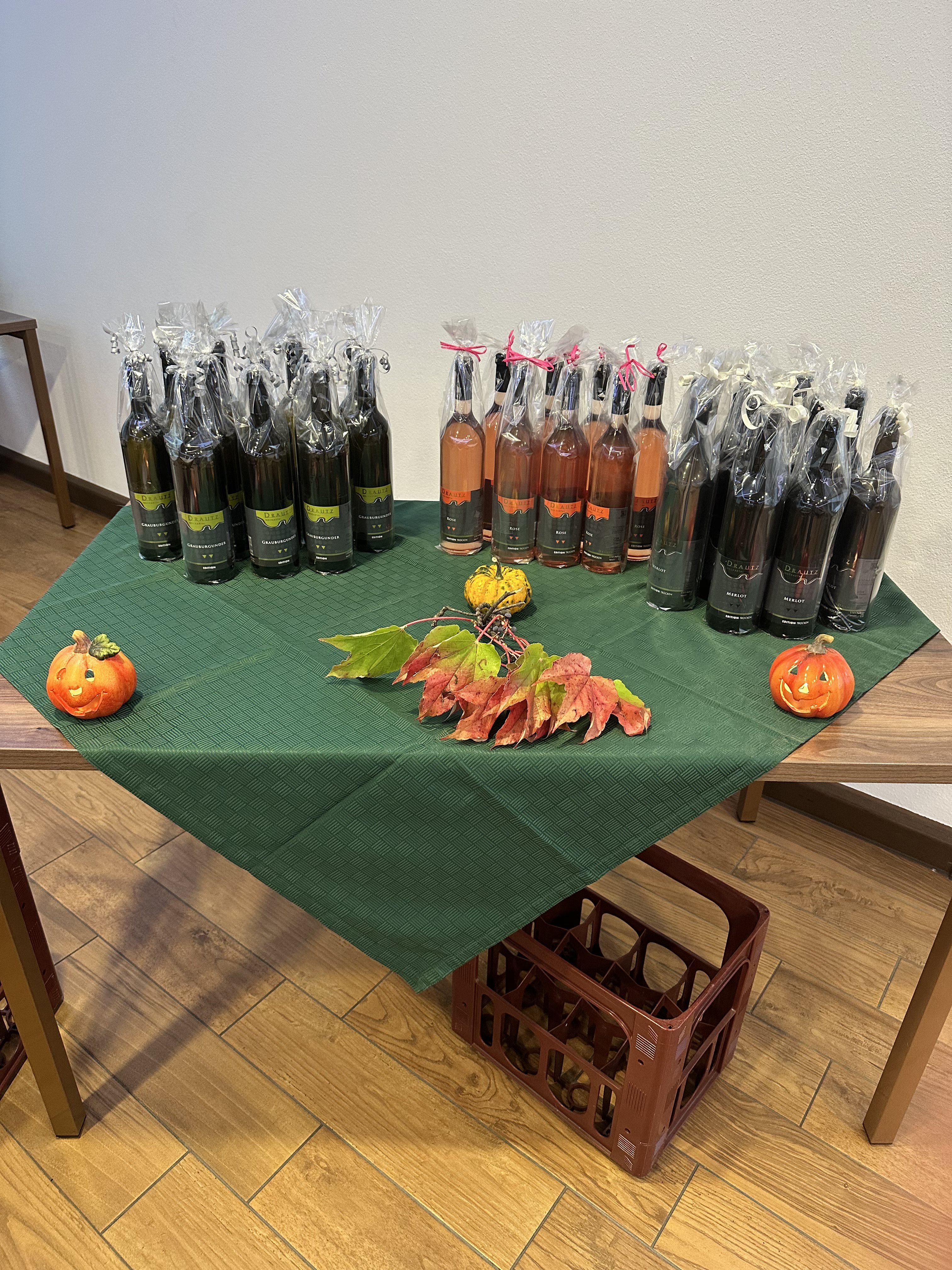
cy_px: 635
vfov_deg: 71.6
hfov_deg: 56.8
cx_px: 476
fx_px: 880
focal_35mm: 24
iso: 250
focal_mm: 6.86
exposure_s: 1/43
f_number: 1.78
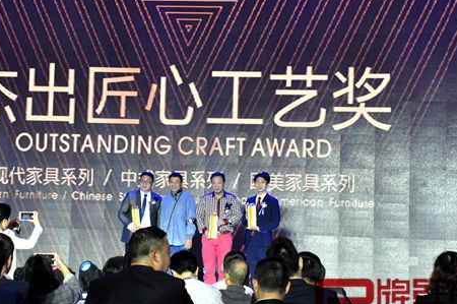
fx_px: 1471
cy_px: 135
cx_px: 208
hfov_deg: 17.7
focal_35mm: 116
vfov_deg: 11.8
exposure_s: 1/30
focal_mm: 58
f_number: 11
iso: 1000
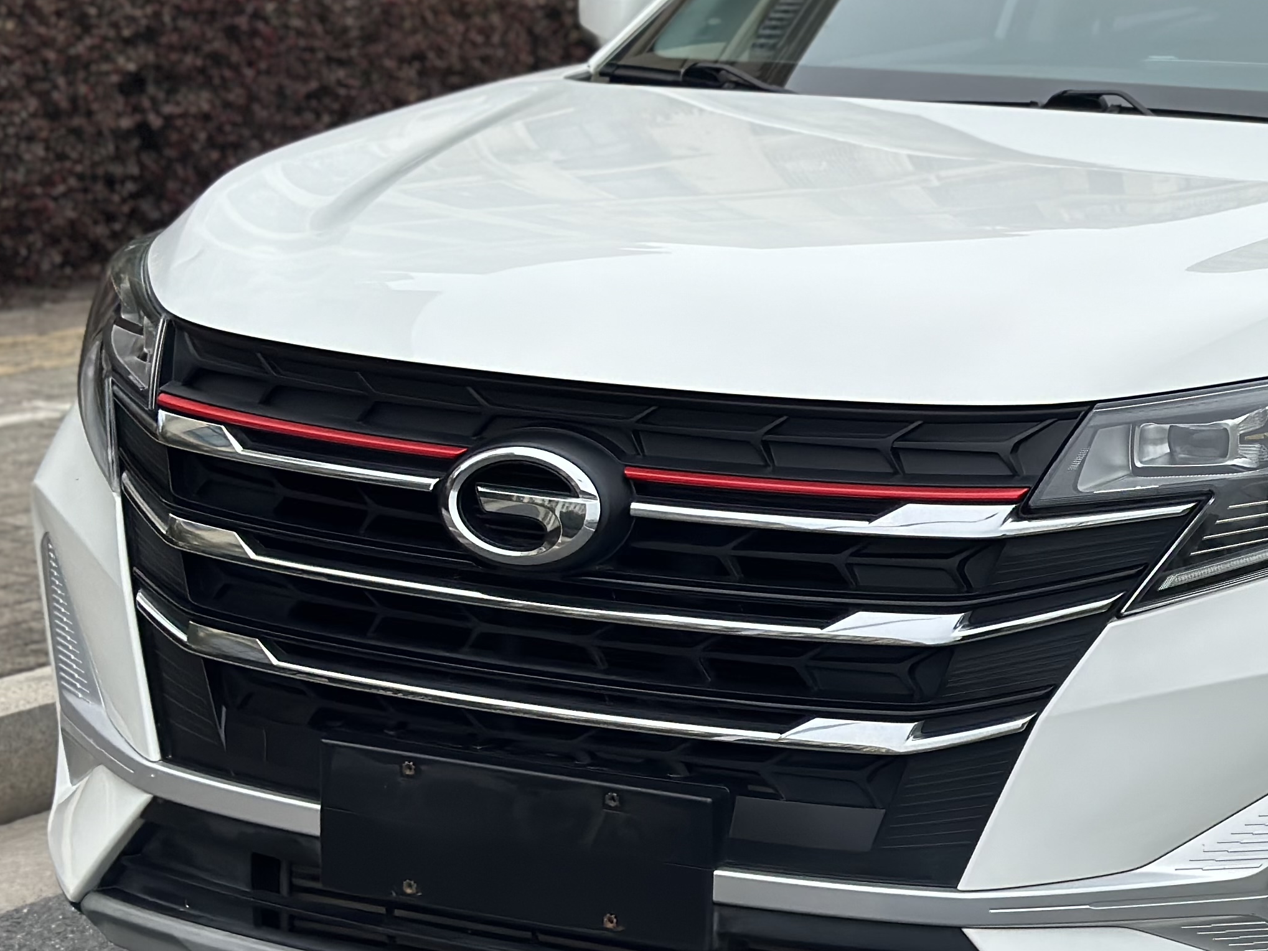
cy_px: 391
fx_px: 3480
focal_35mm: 95
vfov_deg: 15.6
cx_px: 1189
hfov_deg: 20.2
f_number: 1.78
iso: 100
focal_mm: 6.86
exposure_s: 1/3597
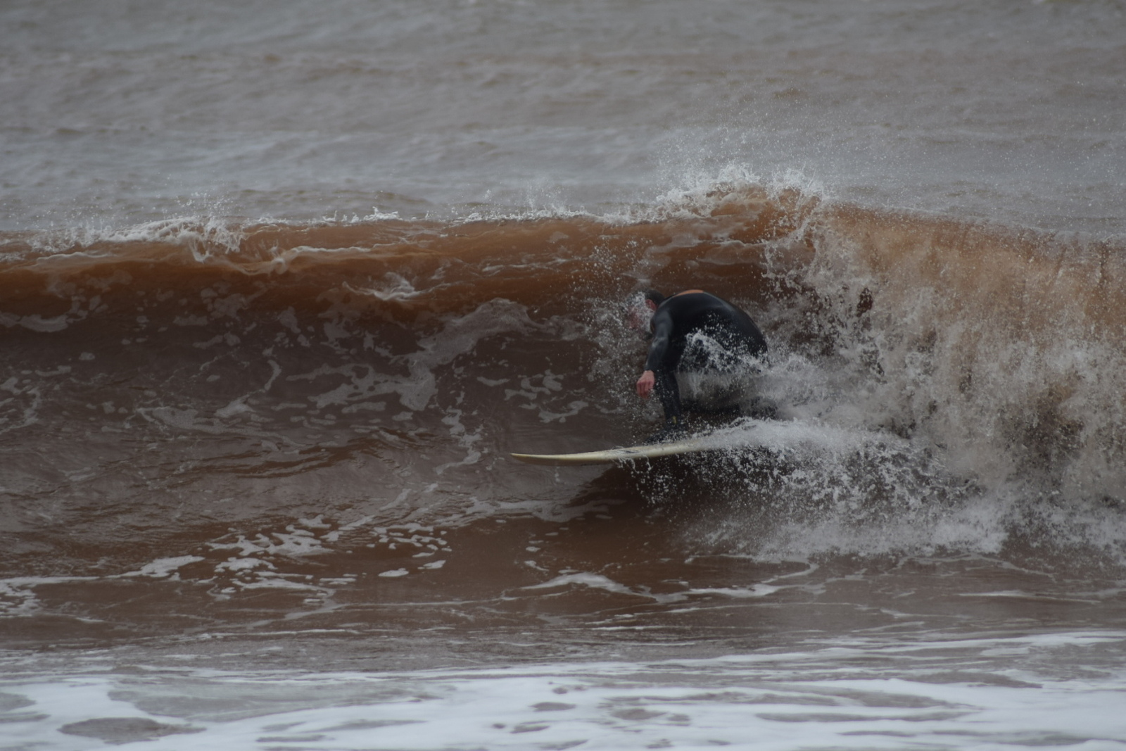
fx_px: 14075
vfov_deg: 3.1
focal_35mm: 450
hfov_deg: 4.6
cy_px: 376
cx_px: 563
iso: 400
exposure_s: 1/1250
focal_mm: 300
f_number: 5.6
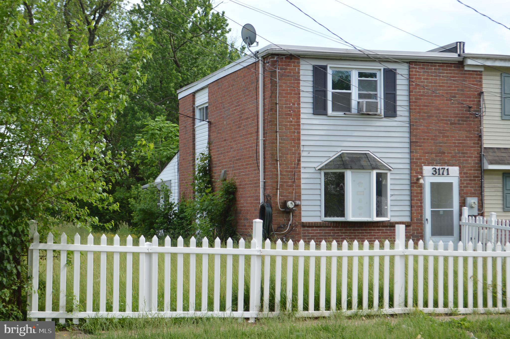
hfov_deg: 29.3
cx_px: 255
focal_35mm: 69
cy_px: 170
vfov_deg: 19.7
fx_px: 976
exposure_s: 1/160
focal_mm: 46
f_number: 6.3
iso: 100
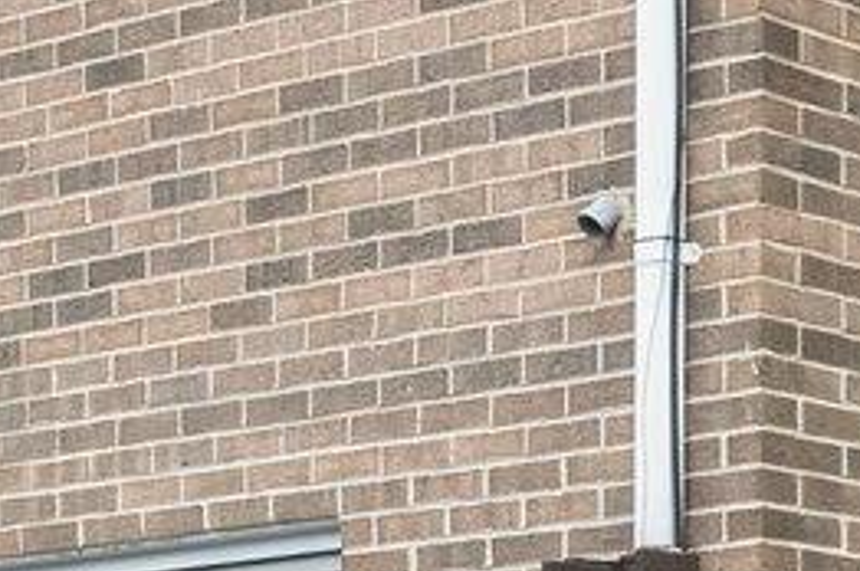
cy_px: 973
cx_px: 1645
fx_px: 3173
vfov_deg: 9.8
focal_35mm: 133
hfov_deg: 13.5
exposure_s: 1/30
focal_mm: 17
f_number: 9
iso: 1250
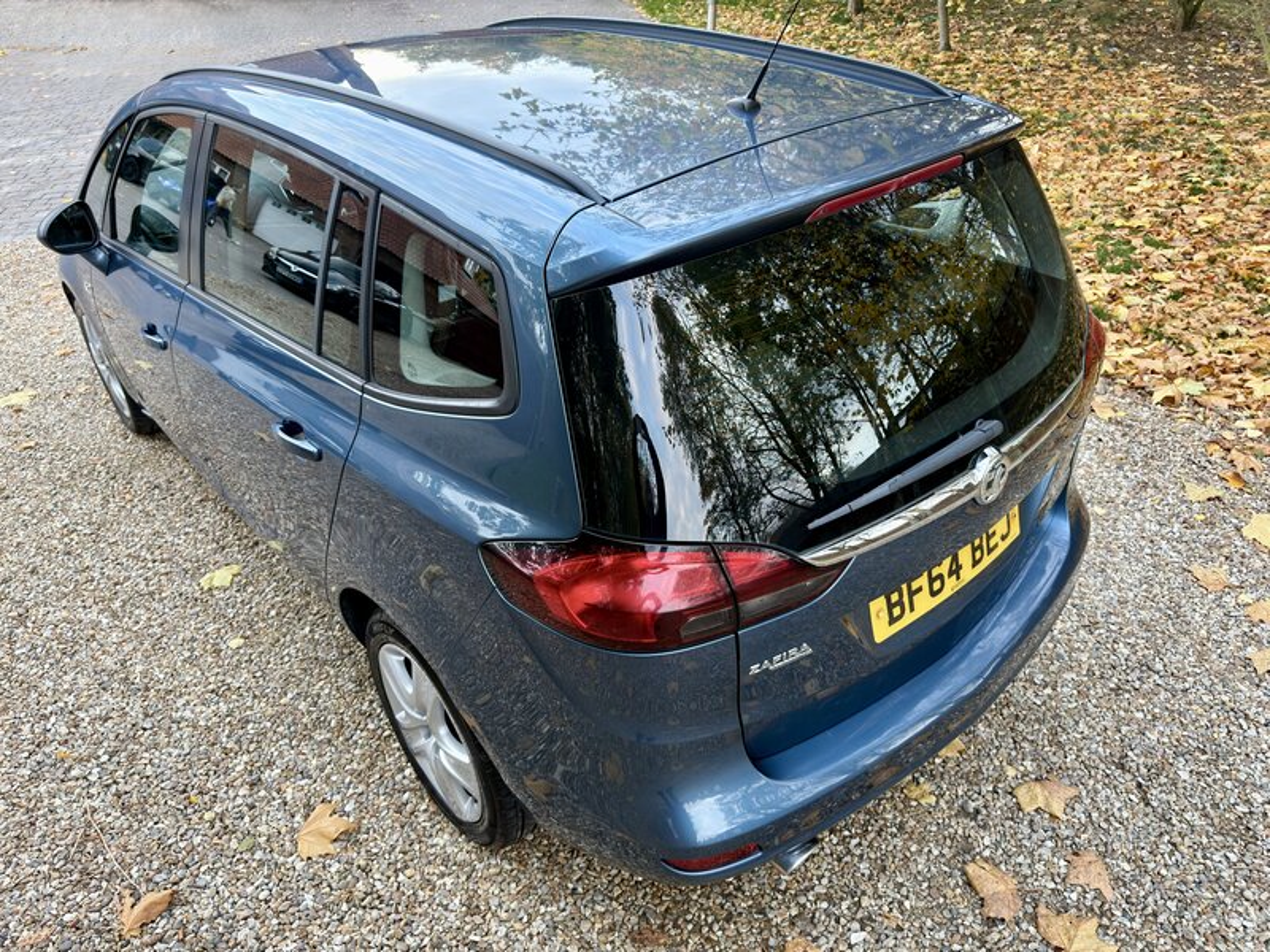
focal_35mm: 24
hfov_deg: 71.6
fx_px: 881
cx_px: 635
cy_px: 476
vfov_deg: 56.8
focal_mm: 6.76
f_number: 1.78
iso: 250
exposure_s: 1/60
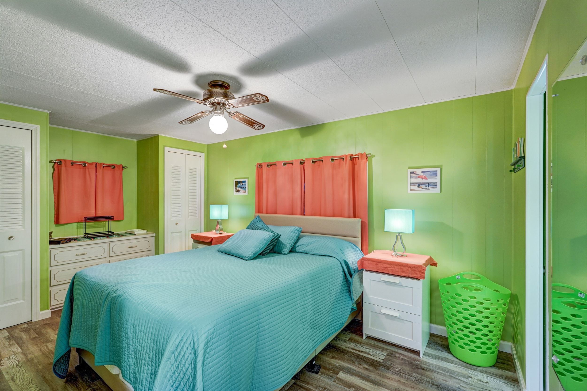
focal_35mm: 16
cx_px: 294
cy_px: 196
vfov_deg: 73.8
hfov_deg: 96.7
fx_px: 261
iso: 400
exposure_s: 1/3
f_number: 8
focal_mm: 16
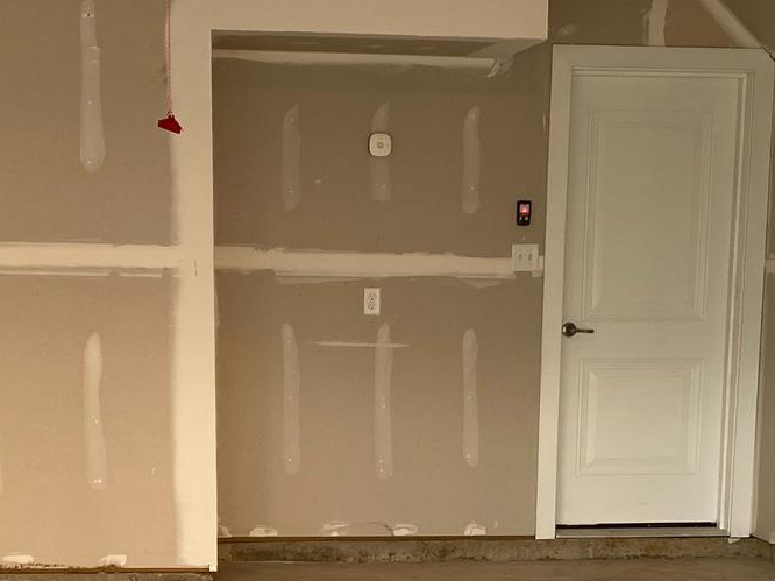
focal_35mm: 80
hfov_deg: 24.4
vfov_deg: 17.9
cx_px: 339
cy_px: 594
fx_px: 1790
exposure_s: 1/120
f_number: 1.8
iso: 40
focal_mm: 4.25
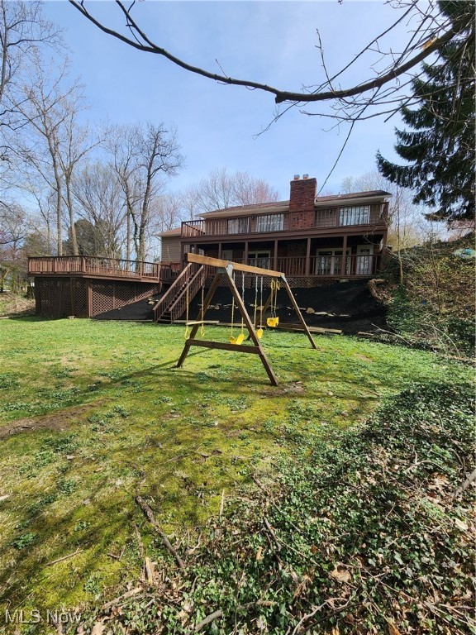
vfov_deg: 106.2
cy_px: 318
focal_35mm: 13
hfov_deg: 89.9
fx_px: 238
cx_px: 238
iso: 50
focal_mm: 2.2
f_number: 2.2
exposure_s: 1/1139
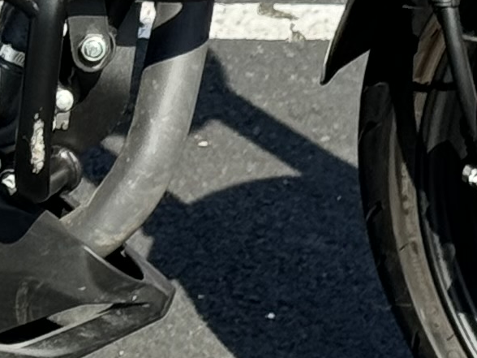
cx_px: -332
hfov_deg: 5.9
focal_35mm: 329
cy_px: -134
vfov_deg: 4.5
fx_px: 4534
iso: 64
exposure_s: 1/1560
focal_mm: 6.76
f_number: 1.78
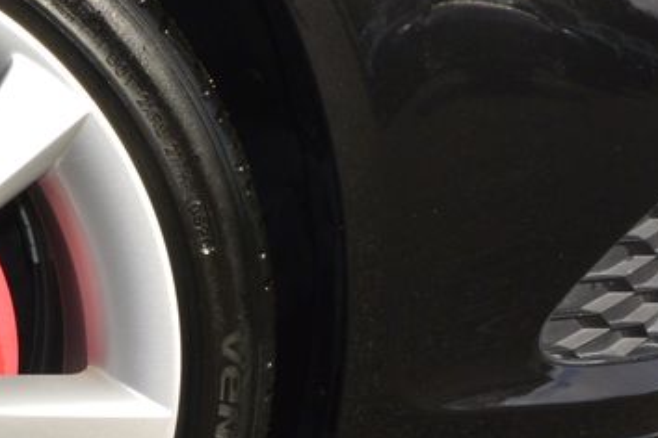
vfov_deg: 17.3
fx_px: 1426
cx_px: -238
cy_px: 376
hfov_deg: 22.7
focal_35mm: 78
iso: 160
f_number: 11
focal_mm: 10
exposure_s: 1/250
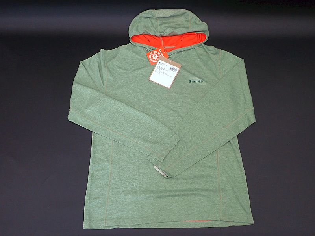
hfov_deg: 56.8
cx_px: 158
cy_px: 118
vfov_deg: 44.2
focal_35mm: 32
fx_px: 291
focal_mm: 5.87
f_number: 2.4
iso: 200
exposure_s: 1/30
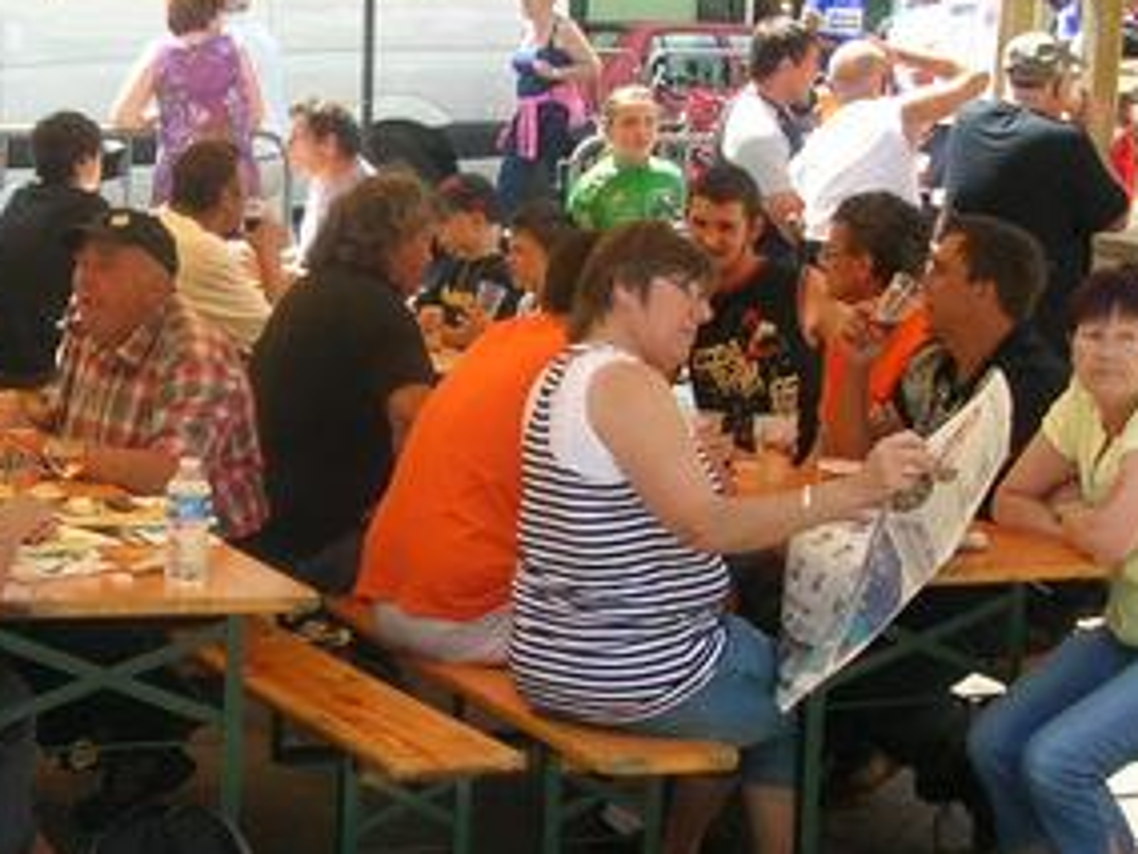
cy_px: 485
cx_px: 357
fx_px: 2597
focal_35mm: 79
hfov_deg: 24.6
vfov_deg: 18.7
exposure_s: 1/217
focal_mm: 5.8
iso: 50
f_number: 2.8
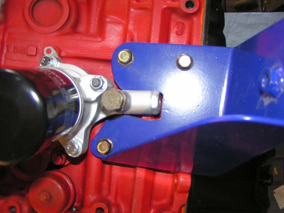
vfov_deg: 37.7
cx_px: 142
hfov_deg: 49.0
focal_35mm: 38
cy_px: 106
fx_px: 312
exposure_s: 1/40
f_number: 2.8
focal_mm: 5.8
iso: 200
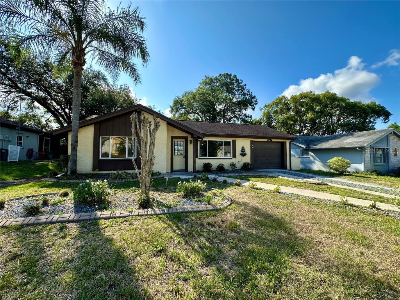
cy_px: 150
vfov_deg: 85.7
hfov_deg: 102.1
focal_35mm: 14
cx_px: 200
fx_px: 162
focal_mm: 2.22
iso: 40
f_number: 2.2
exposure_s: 1/861
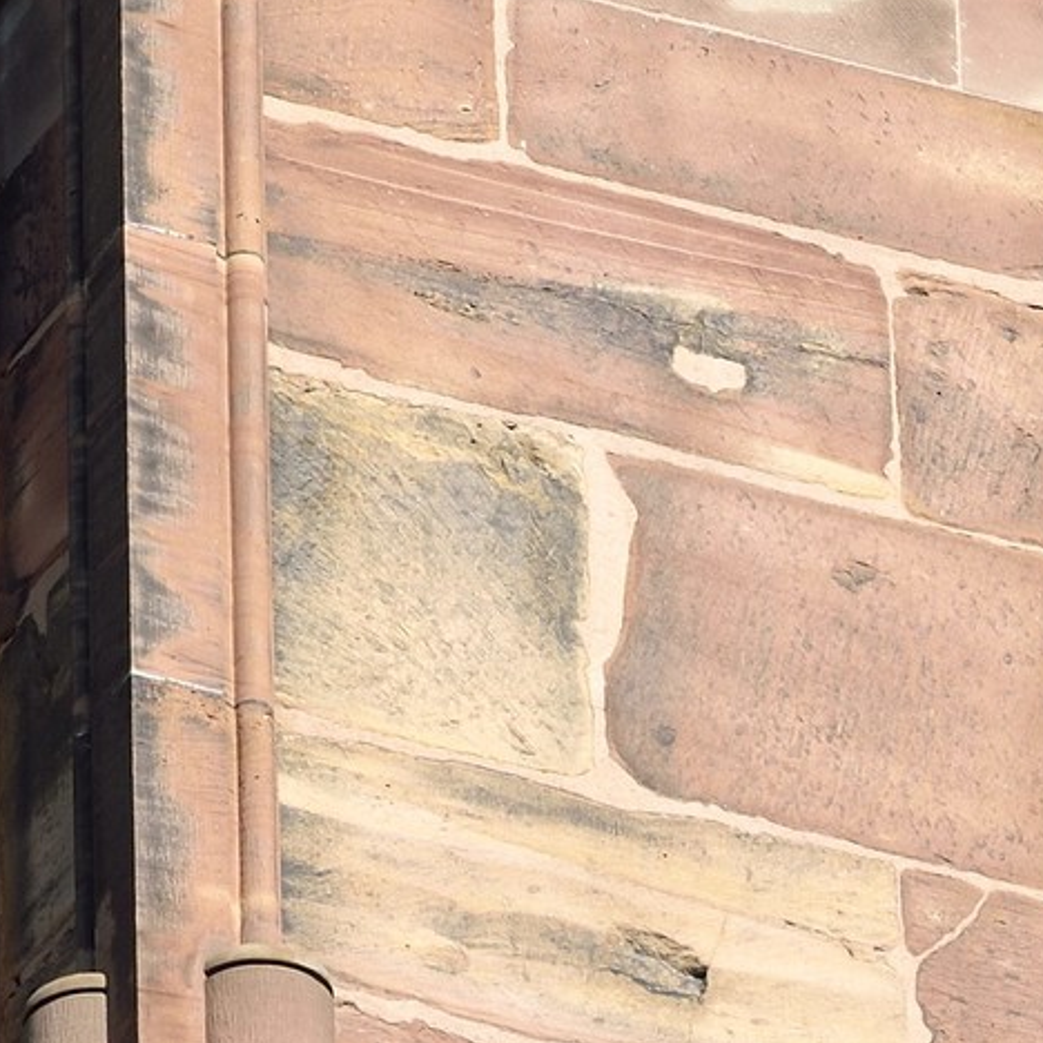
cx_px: -459
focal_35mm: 872
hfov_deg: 2.0
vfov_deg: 2.0
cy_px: -1295
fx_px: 29725
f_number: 9
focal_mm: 200
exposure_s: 1/250
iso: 200
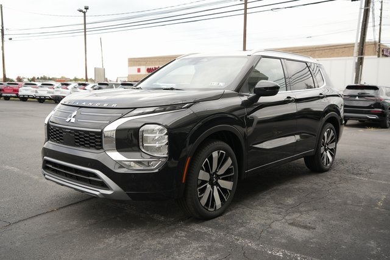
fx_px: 358
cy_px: 130
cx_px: 195
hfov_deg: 57.2
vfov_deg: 40.0
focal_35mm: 33
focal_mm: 33
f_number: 5
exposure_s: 1/60
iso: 100
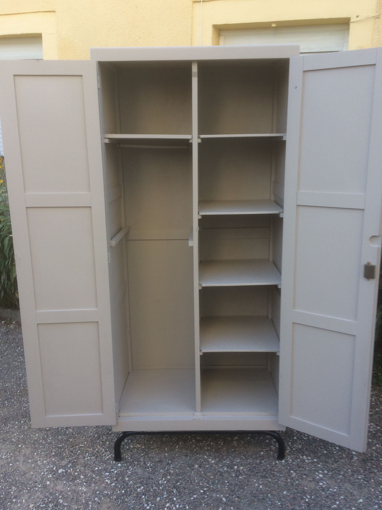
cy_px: 251
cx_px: 202
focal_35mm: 31
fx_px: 456
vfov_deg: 58.3
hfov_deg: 45.4
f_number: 2.2
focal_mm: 4.15
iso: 40
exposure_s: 1/100
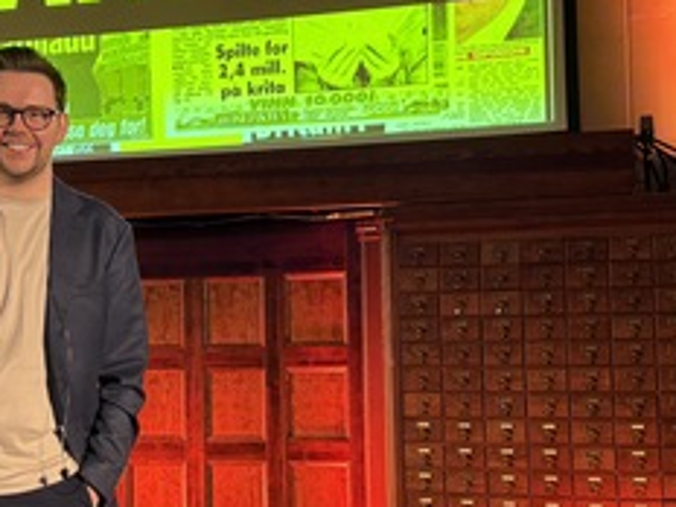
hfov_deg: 29.5
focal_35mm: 65
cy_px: 287
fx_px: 1269
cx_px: 195
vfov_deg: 22.6
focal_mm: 6.76
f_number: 1.78
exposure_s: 1/100
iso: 200
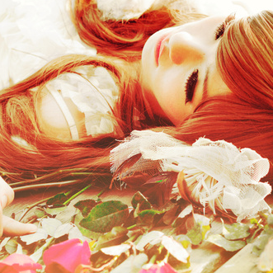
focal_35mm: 123
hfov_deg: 14.2
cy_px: 169
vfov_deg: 14.2
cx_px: 102
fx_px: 1097
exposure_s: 1/250
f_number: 4
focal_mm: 50
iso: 500
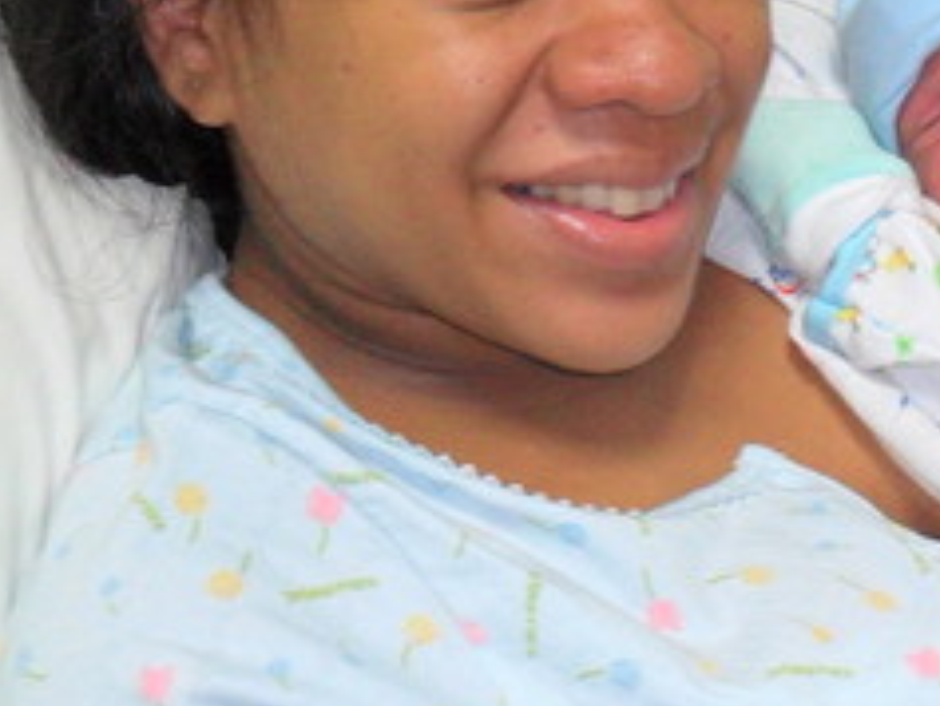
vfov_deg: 20.2
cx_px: 813
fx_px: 1983
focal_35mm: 73
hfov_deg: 26.0
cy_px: 337
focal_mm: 4.9
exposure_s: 1/15
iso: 200
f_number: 3.5
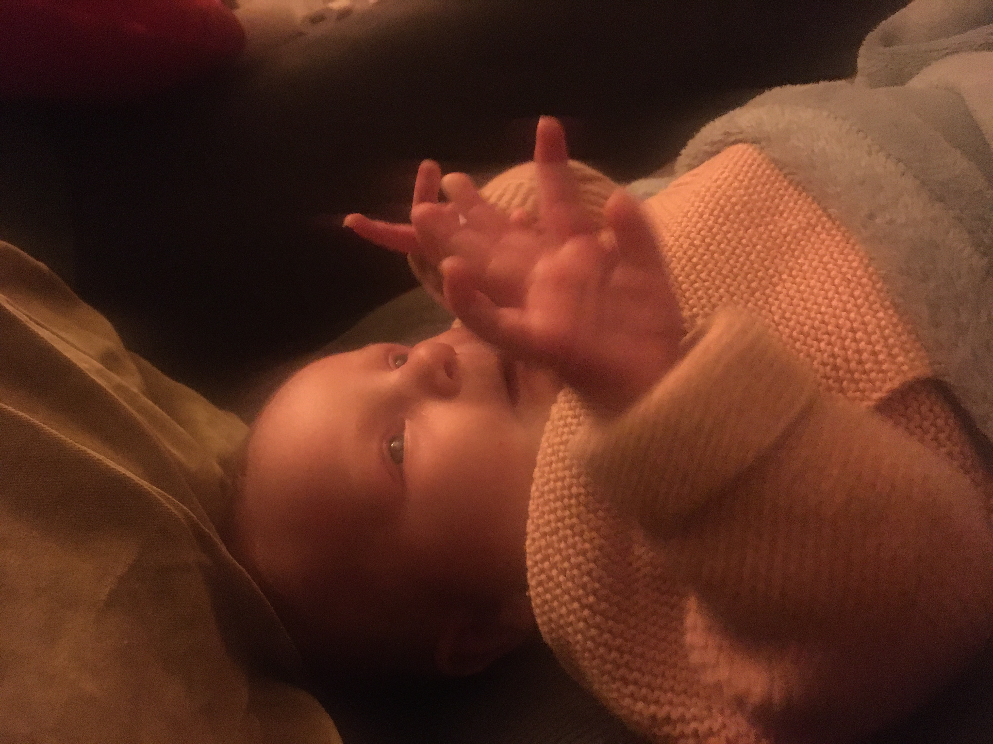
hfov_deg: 61.7
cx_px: 496
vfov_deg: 48.2
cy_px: 372
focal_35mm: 29
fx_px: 832
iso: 640
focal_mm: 4.15
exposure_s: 1/17
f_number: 2.2
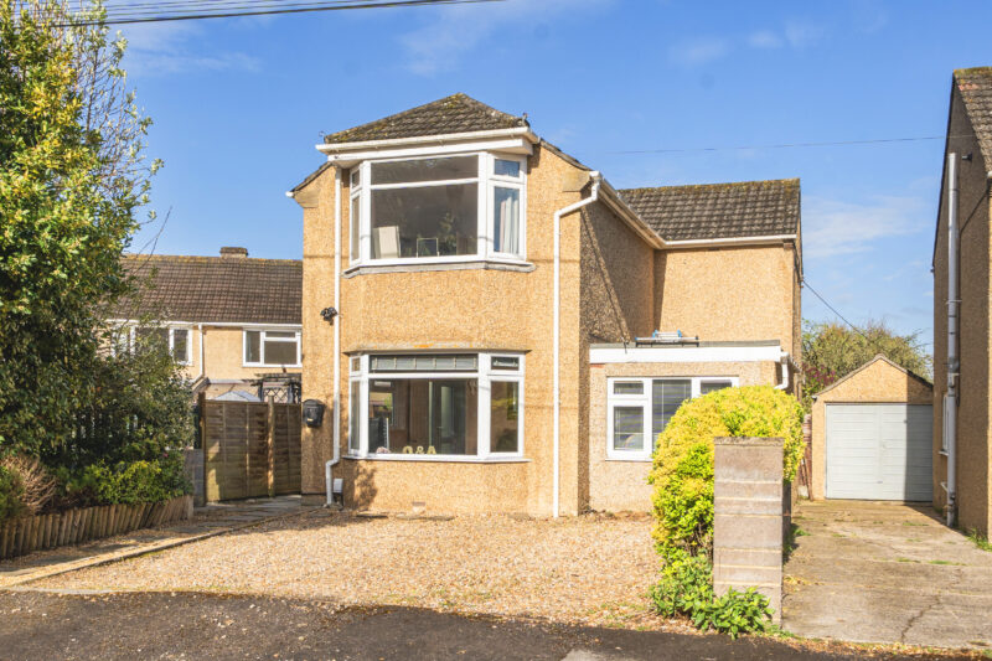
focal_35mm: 33
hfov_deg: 57.2
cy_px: 330
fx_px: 909
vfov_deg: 40.0
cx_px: 496
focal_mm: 22
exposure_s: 1/800
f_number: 8
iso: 400
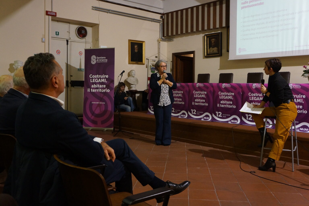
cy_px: 103
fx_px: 292
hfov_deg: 55.8
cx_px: 154
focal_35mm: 34
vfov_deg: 38.9
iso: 1600
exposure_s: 1/40
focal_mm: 23
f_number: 4
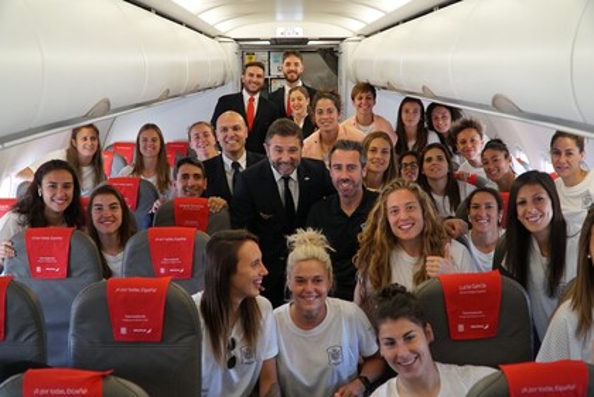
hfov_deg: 53.1
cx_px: 297
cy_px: 198
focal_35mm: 36
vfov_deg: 37.0
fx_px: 595
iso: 2000
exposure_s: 1/160
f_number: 4
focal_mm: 24
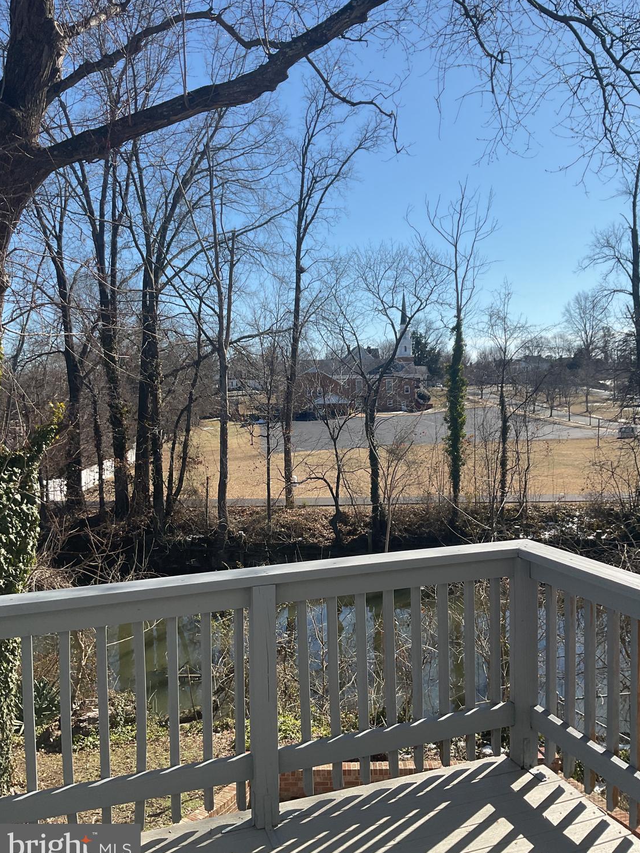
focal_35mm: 30
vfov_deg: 60.0
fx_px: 739
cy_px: 430
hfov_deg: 46.8
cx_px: 328
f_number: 1.8
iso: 16
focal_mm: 3
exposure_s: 1/1577
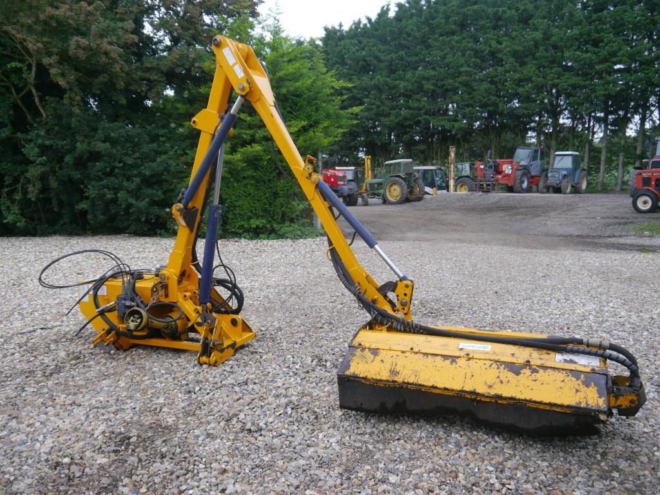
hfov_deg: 60.0
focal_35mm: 30
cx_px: 330
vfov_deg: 46.8
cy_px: 248
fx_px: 572
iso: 160
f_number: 4
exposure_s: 1/125
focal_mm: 15
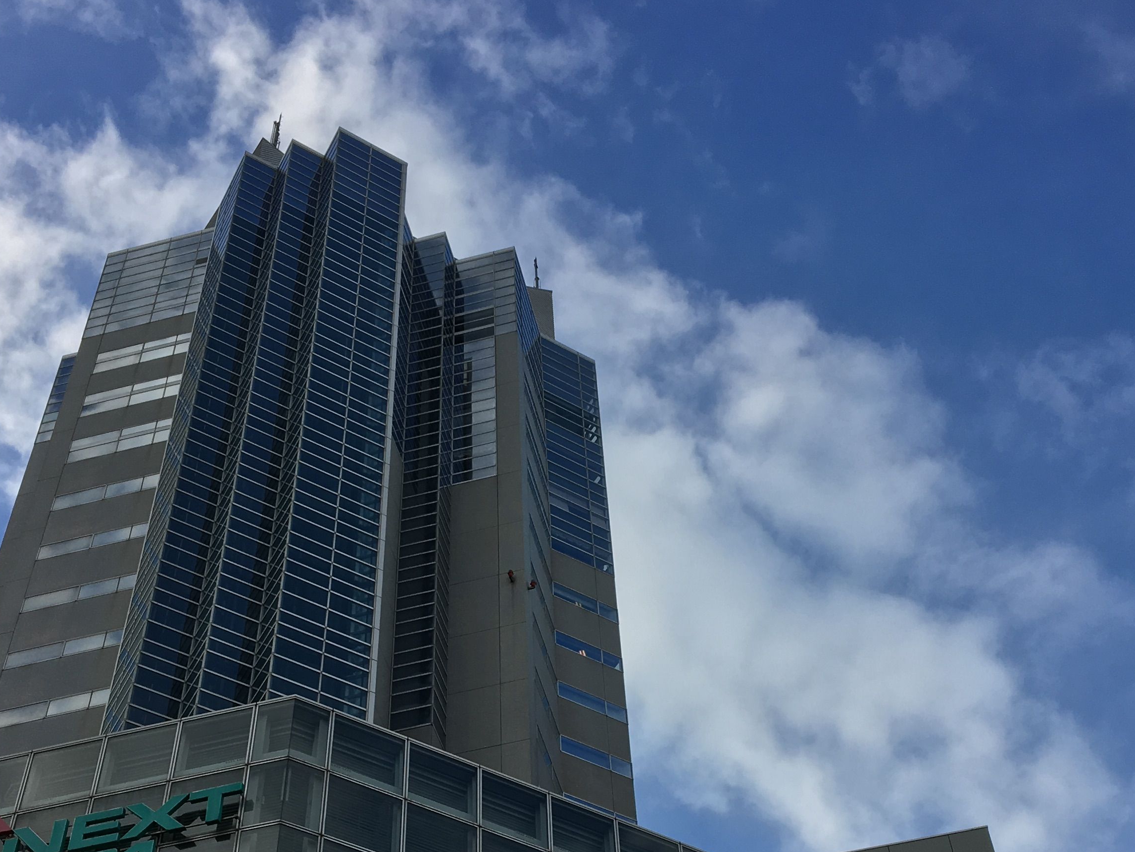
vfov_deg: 27.8
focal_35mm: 51
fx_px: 1672
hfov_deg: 37.5
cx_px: 588
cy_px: 715
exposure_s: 1/1350
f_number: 2.2
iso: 25
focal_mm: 4.15
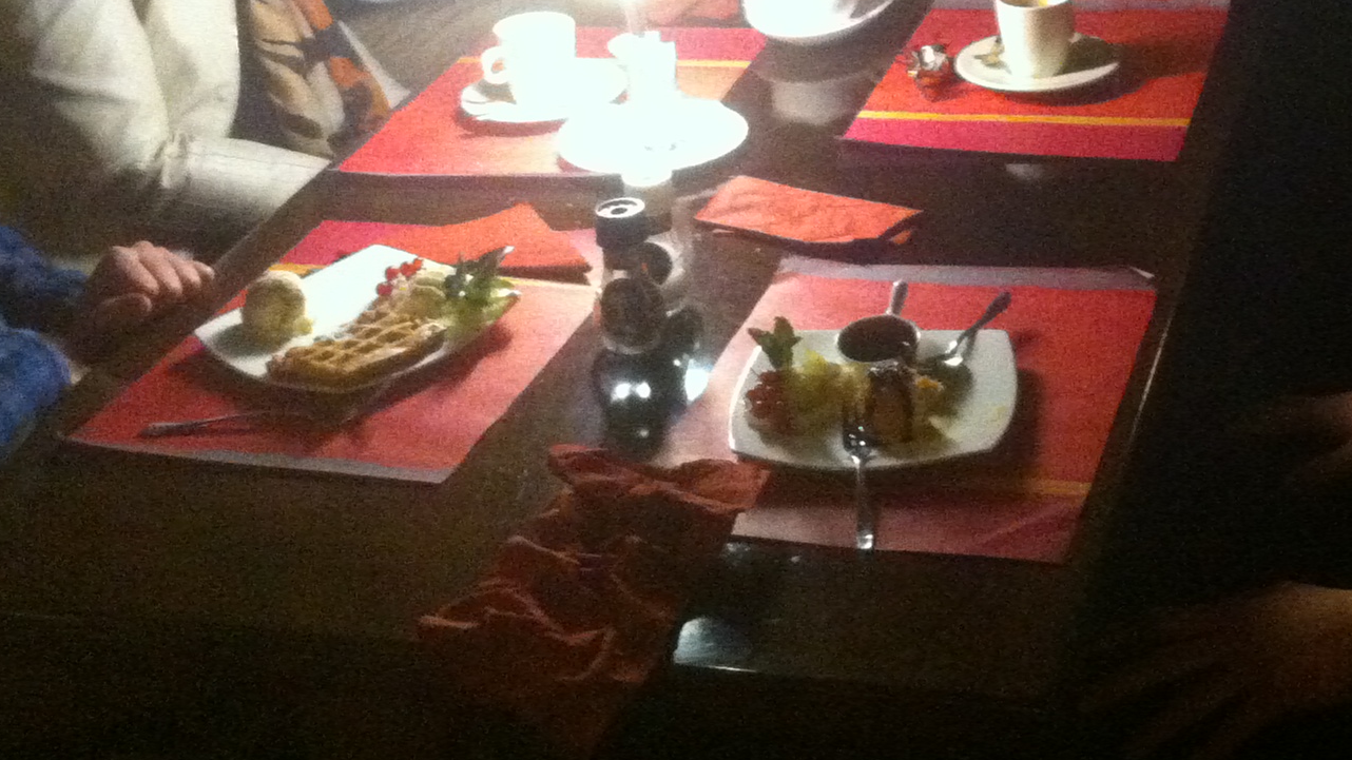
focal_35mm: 77
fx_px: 2760
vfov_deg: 15.2
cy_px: -136
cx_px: 887
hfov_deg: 27.4
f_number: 2.8
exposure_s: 1/17
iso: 800
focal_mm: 3.85
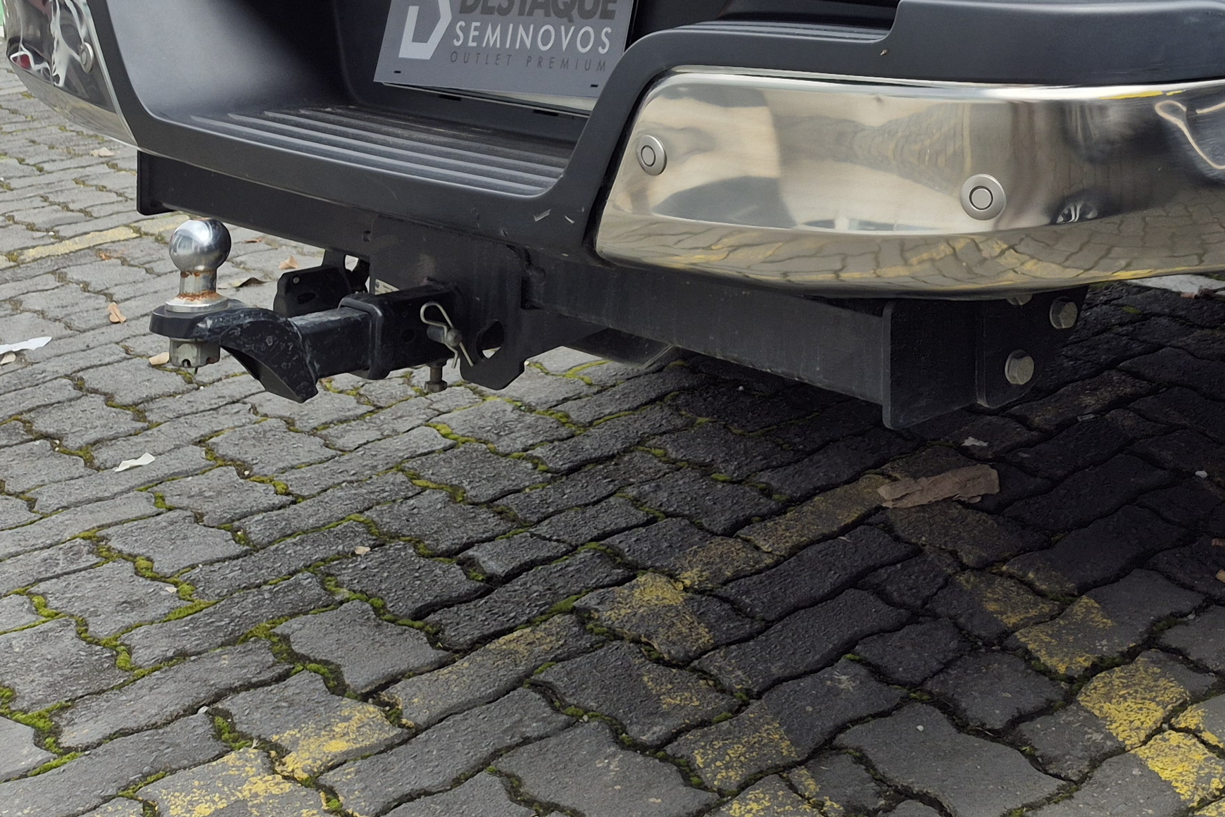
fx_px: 1871
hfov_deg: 34.1
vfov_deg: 22.6
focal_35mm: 55
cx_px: 1124
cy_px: -173
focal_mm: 5.4
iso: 25
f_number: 1.8
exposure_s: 1/1460
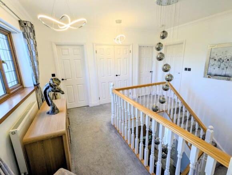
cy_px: 88
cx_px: 116
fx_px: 107
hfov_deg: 94.4
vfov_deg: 78.3
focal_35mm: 16
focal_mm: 2.35
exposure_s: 1/100
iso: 45
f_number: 2.2
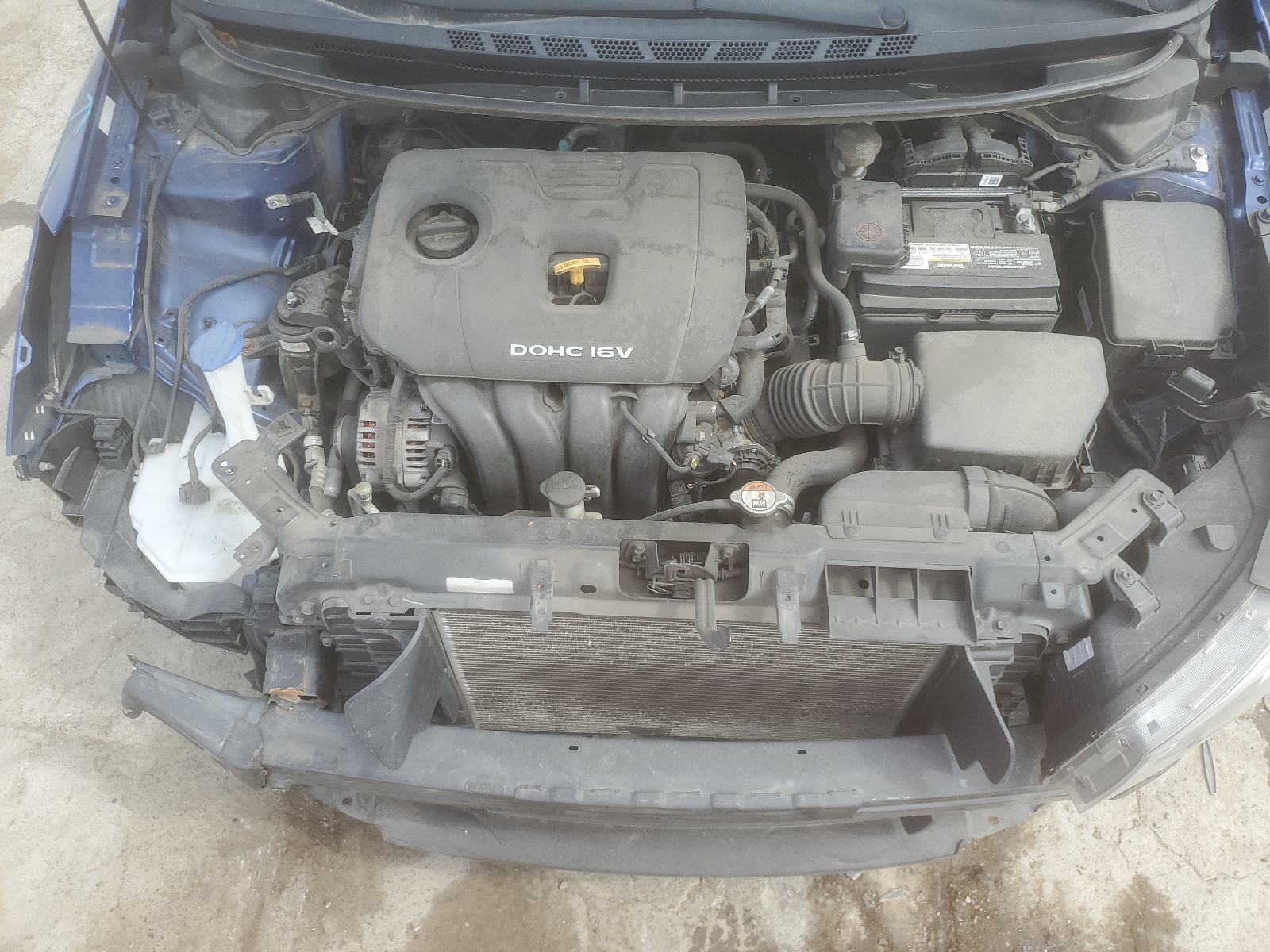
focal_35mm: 26
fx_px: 954
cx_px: 635
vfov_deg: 53.1
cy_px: 476
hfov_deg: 67.3
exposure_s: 1/769
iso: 50
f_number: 1.5
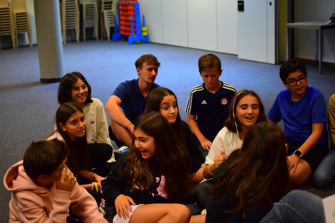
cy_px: 112
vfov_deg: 25.8
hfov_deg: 37.8
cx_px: 168
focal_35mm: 52
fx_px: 489
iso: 3200
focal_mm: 35
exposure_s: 1/125
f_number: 1.8
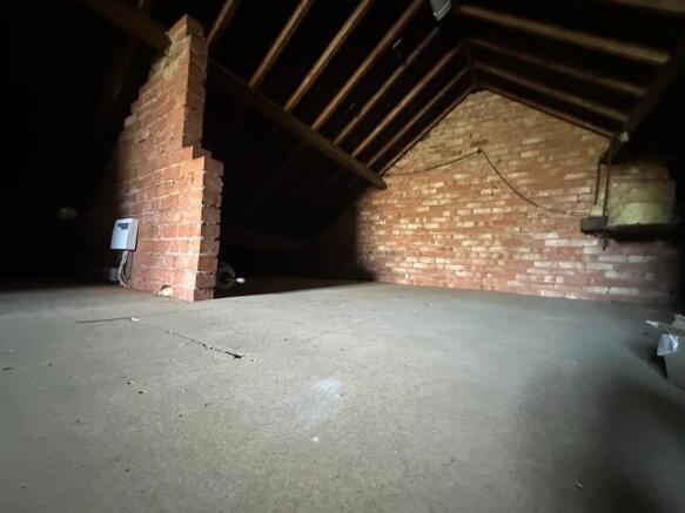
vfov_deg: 85.7
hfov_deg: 102.1
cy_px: 256
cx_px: 342
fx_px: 277
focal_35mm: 14
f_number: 2.2
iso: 1600
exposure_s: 1/33
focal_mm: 2.22
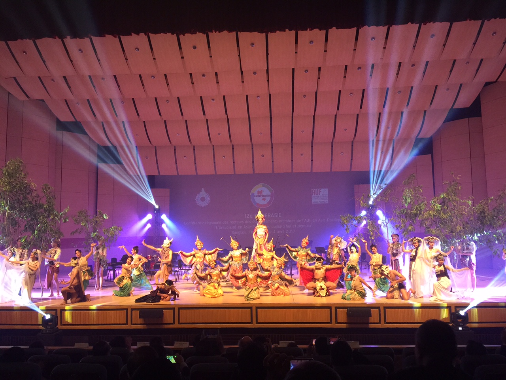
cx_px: 253
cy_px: 190
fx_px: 424
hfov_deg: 61.7
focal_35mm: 29
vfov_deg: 48.2
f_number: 2.2
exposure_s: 1/15
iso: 64
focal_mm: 4.15
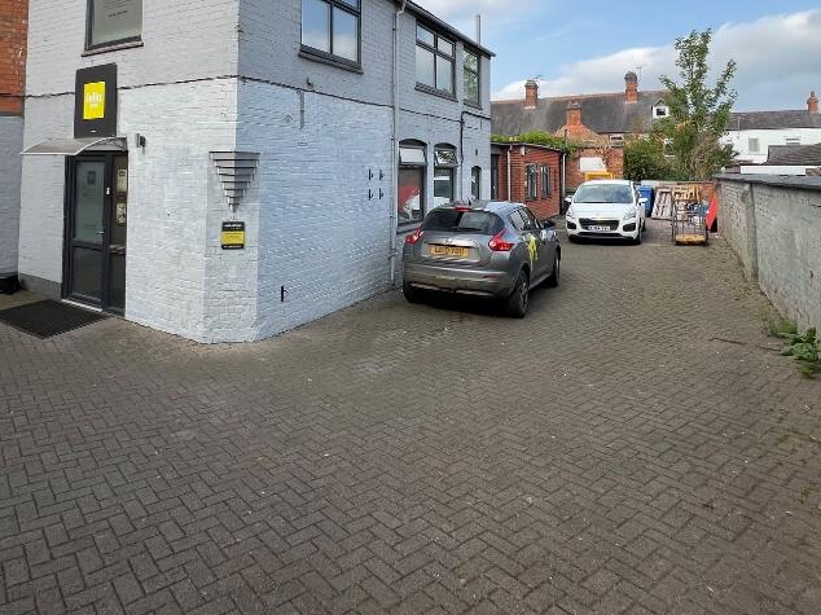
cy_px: 145
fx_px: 498
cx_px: 333
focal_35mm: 21
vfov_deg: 59.6
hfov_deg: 78.2
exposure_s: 1/1074
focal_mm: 1.57
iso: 32
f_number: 1.8
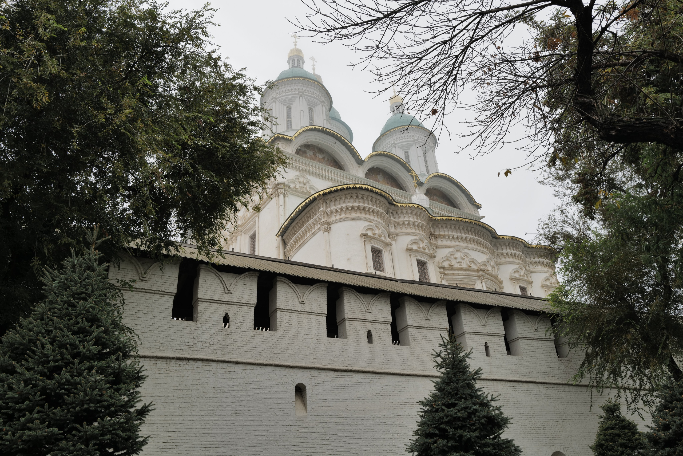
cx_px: 342
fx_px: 531
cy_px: 228
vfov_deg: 46.4
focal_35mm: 28
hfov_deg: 65.5
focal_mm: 28
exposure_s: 1/60
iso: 100
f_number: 9
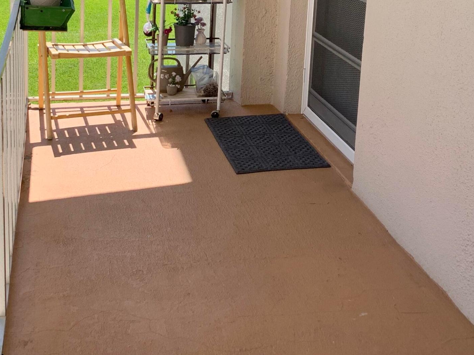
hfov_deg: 36.2
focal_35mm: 53
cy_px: 29
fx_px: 726
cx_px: 249
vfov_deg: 26.5
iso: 25
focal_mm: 4.25
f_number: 1.8
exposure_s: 1/1111
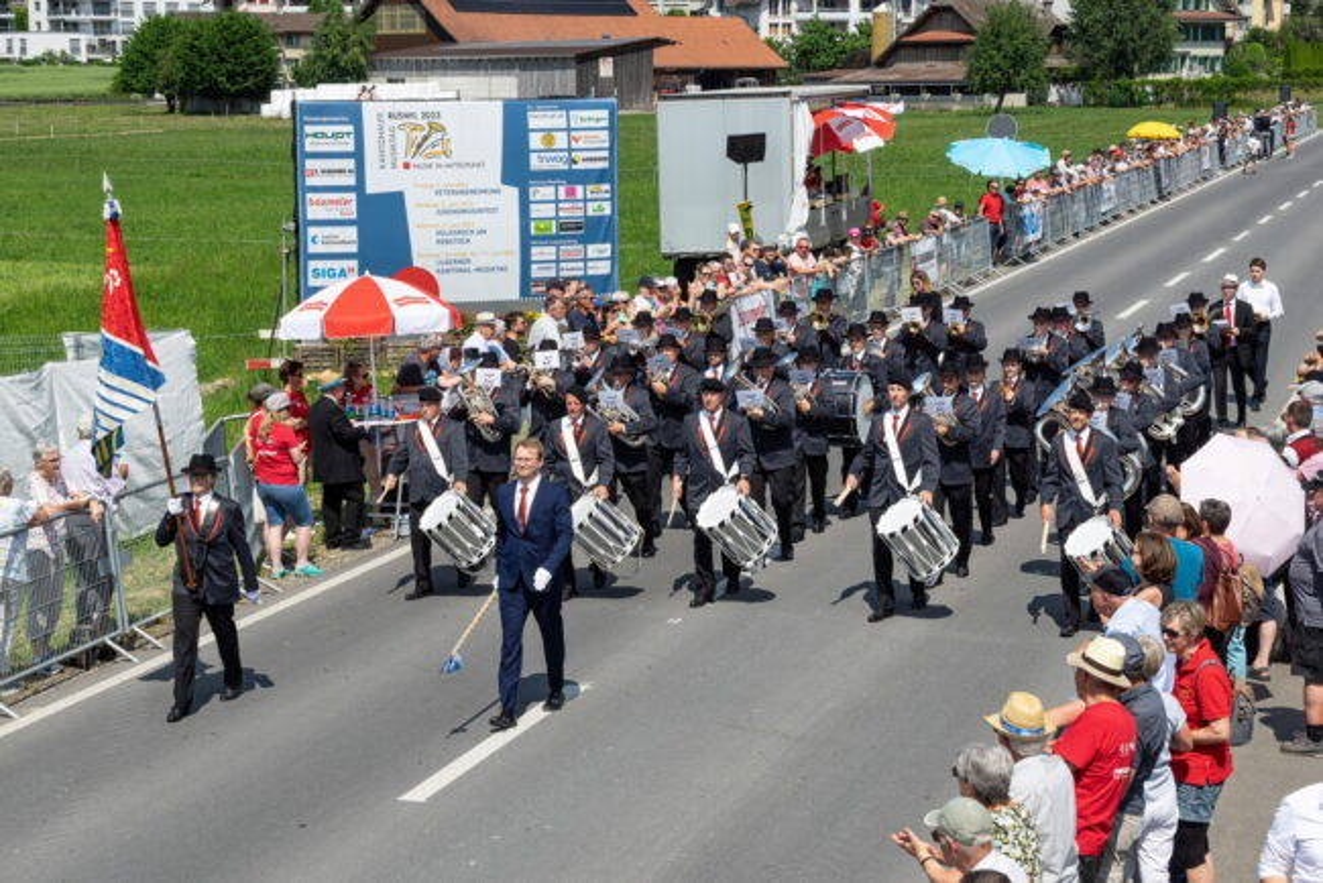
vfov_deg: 19.5
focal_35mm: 70
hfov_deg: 28.8
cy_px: 442
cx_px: 662
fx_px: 2574
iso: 100
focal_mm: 70
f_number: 11
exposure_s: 1/250
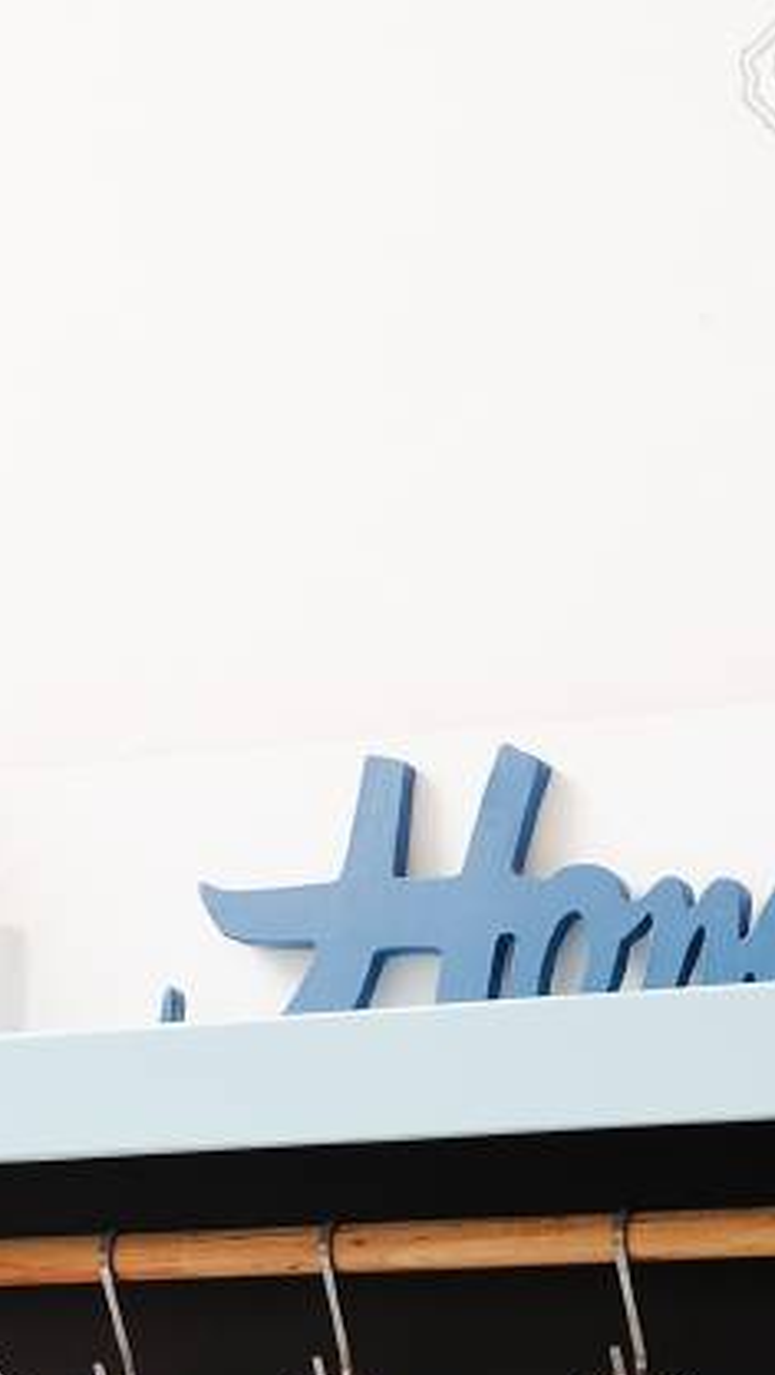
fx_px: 5946
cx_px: -383
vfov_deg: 12.8
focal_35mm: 163
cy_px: 1718
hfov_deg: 7.3
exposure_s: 1/160
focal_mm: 50
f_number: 7.1
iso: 400
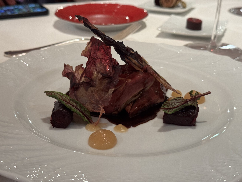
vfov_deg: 30.3
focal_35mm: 48
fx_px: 336
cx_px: 121
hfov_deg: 39.7
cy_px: 91
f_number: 1.78
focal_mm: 6.76
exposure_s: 1/33
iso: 320
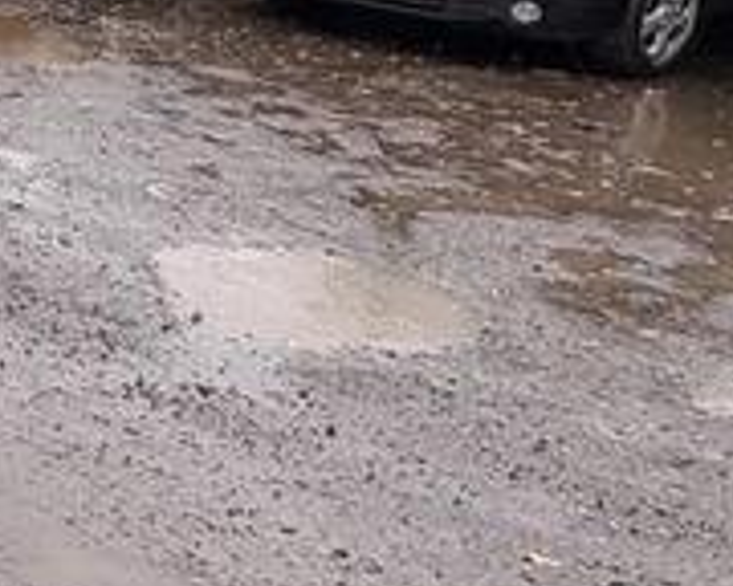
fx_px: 1475
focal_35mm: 68
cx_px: -623
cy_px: 61
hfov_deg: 19.7
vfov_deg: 22.0
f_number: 2.2
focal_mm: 2.22
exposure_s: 1/99
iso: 64
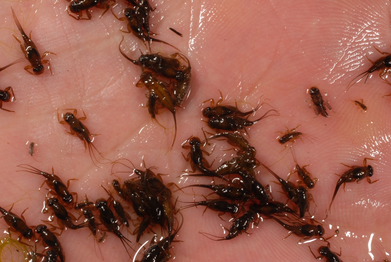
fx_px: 816
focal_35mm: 75
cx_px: 196
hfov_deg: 27.0
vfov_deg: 18.2
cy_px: 131
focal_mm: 50
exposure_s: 1/125
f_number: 22
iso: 160
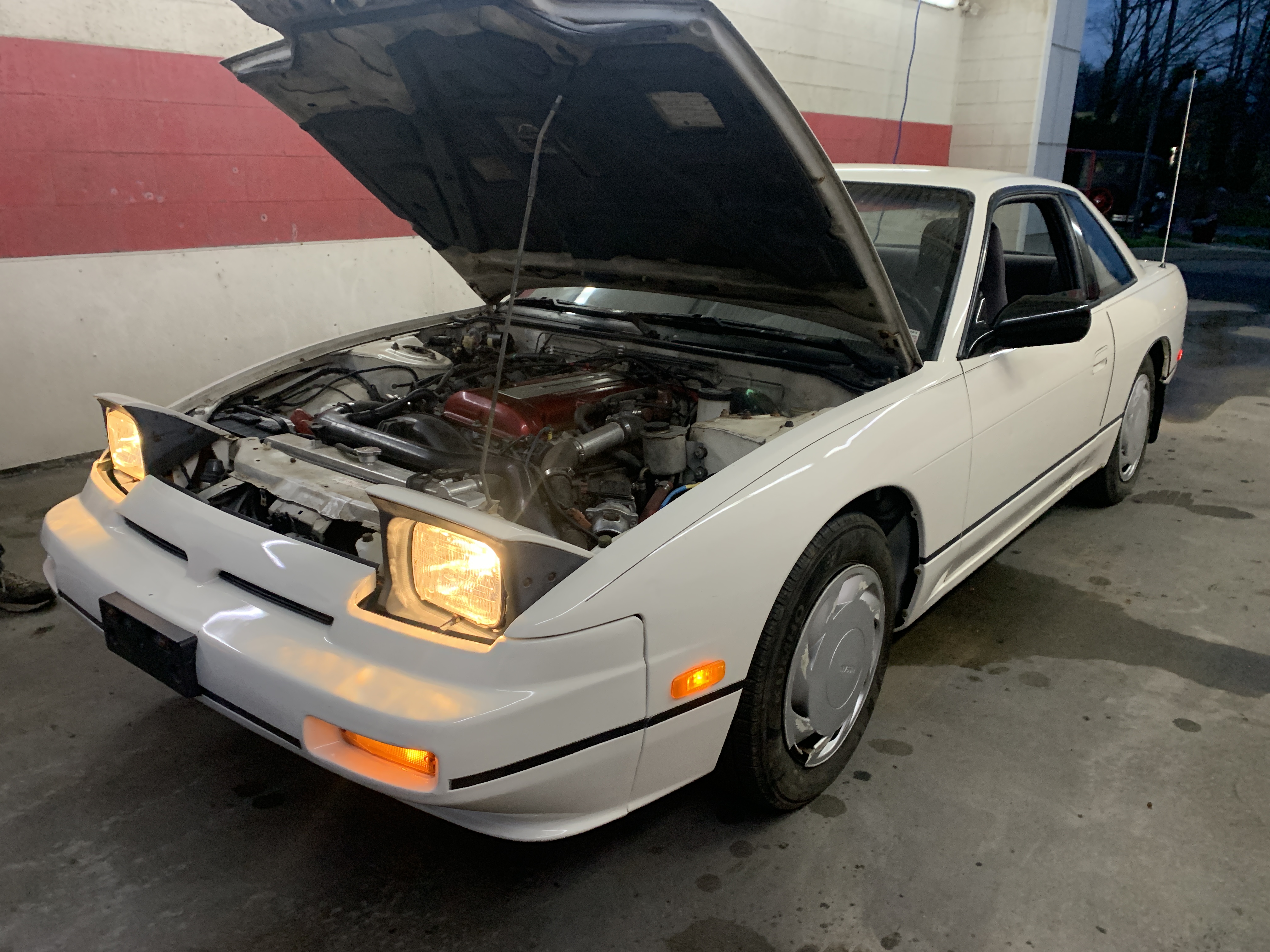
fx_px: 954
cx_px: 635
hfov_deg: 67.3
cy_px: 476
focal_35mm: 26
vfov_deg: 53.1
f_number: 1.8
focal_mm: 4.25
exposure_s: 1/60
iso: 320
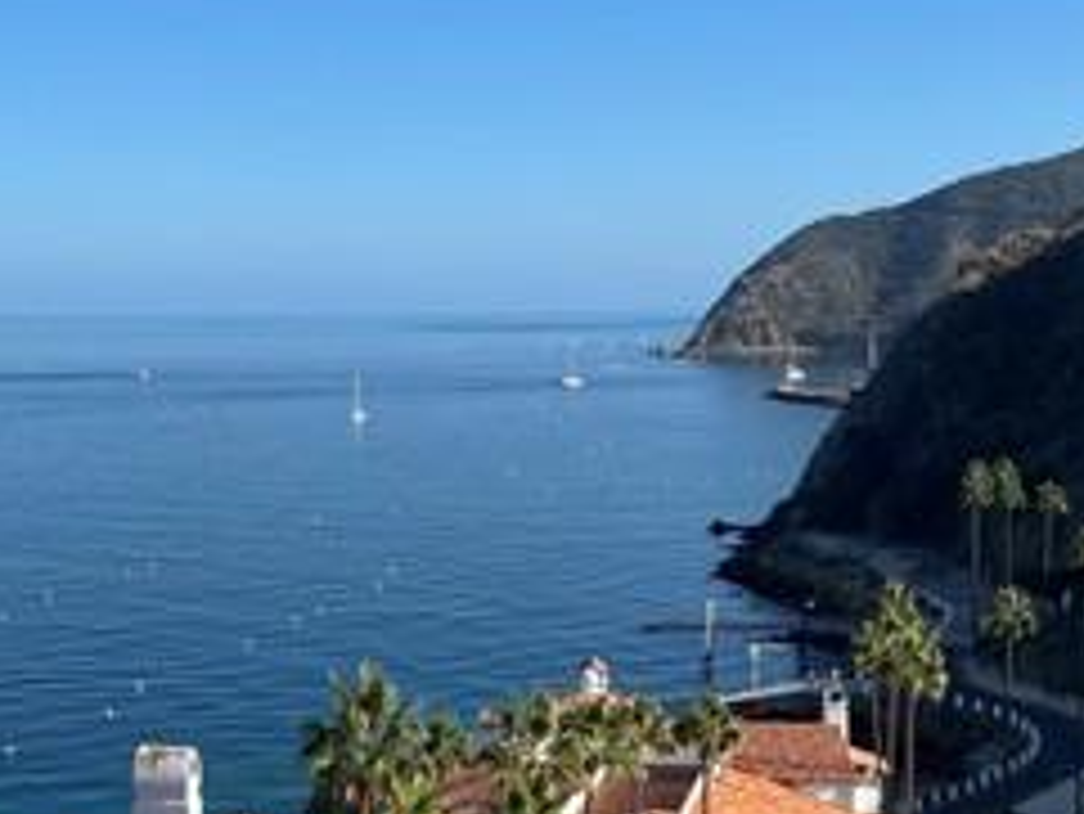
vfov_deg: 21.3
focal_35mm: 69
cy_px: 441
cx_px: 274
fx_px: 2162
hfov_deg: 27.8
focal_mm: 5.7
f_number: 1.5
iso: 50
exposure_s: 1/4274
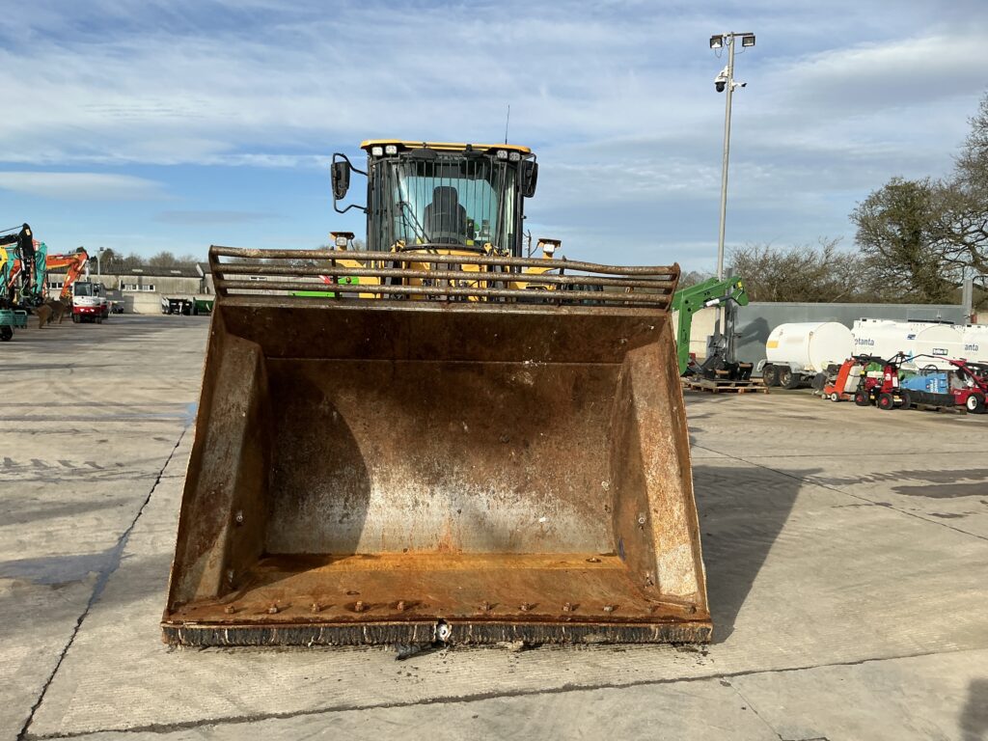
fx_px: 799
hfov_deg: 63.4
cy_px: 370
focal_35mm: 28
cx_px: 494
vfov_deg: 49.7
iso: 25
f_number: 1.8
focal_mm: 3
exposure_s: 1/1675
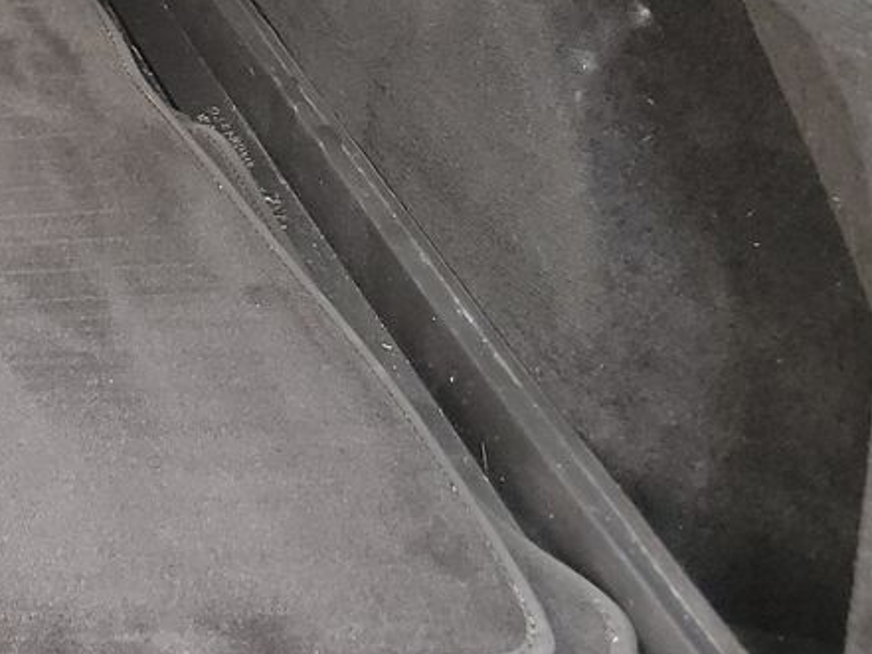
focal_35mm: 87
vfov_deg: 16.4
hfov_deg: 18.1
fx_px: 2192
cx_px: -678
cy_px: -99
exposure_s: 1/14
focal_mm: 6.7
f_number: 1.8
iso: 759
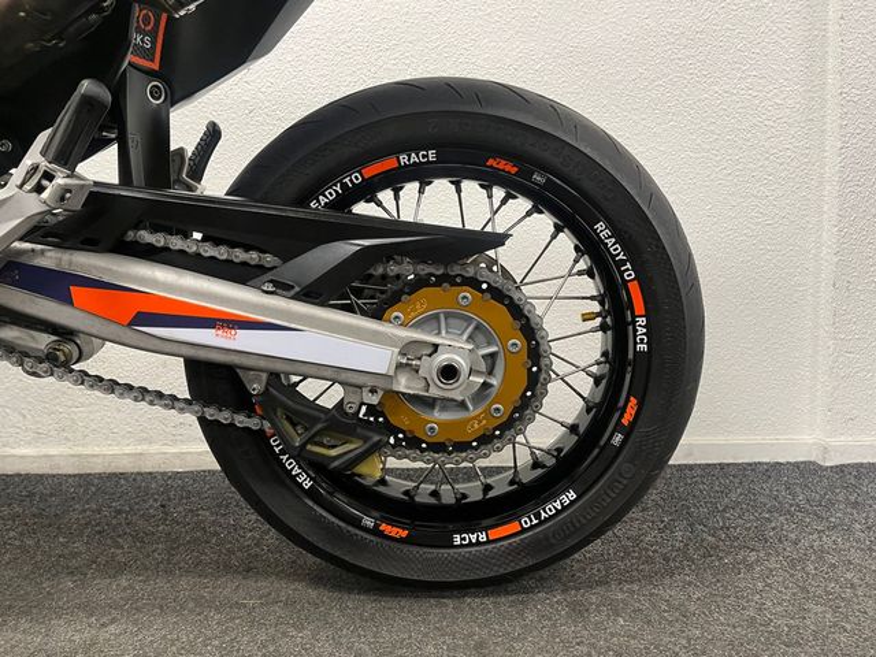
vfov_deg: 53.1
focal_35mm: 26
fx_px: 658
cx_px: 438
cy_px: 328
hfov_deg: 67.3
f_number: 1.6
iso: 160
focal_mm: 5.1
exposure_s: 1/50
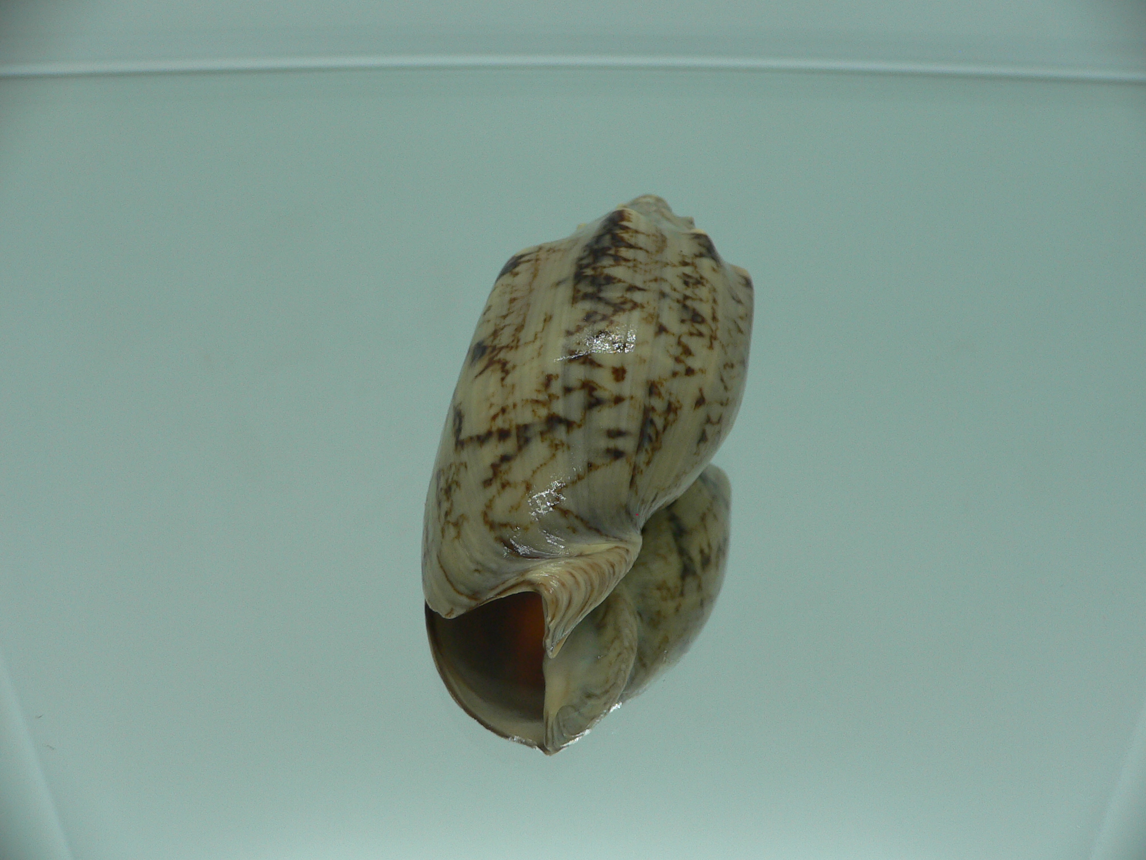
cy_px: 430
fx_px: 1159
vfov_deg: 40.7
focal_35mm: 35
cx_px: 573
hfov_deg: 52.6
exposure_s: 1/60
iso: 80
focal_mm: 4.6
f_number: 2.8
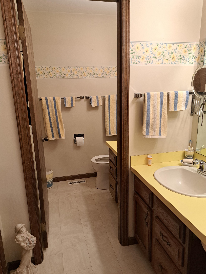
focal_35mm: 25
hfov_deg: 54.9
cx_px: 101
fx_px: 198
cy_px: 140
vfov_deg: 69.4
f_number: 1.8
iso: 200
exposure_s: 1/60
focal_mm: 5.23
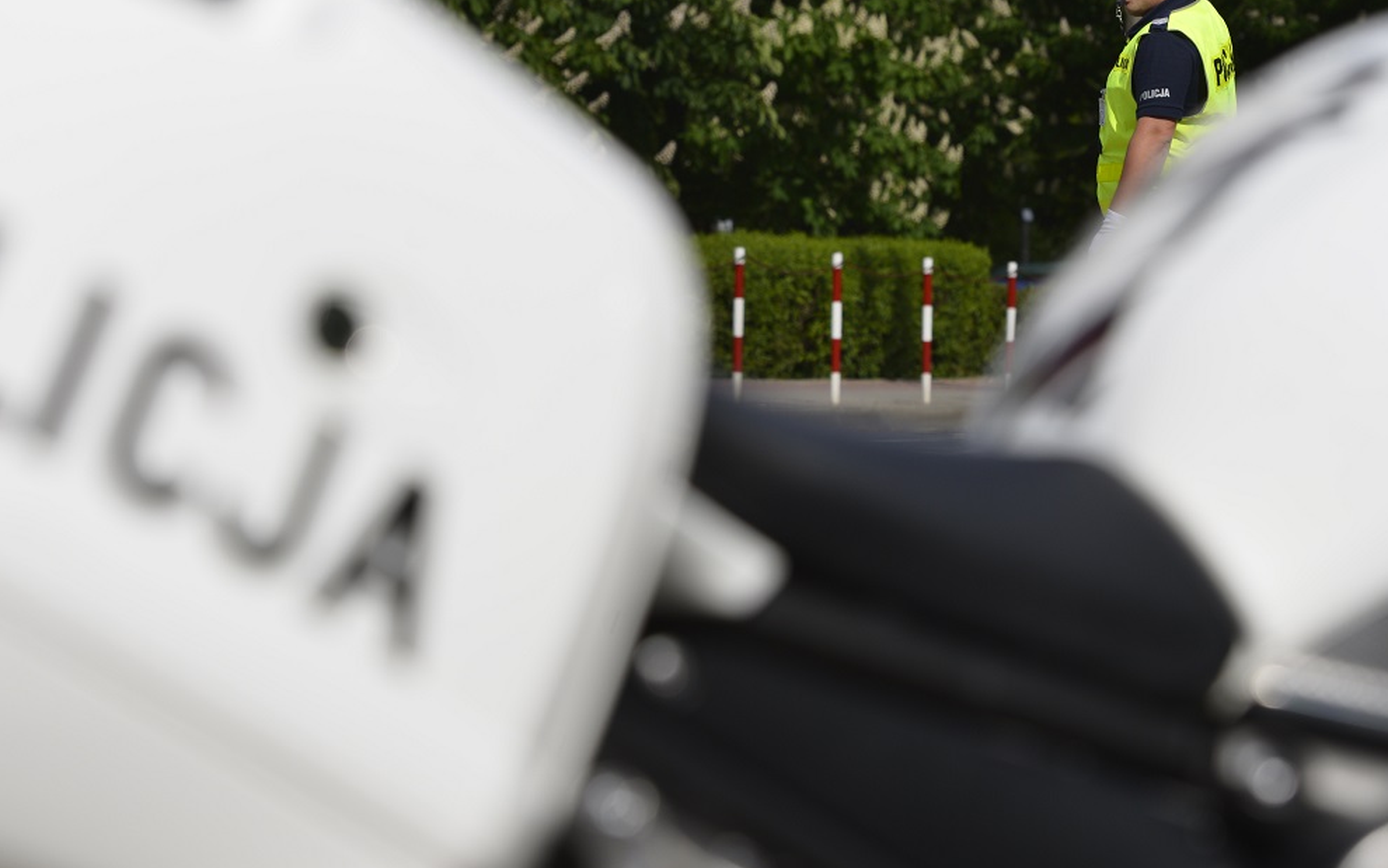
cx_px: 698
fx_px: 7302
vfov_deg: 6.8
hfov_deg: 10.9
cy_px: 214
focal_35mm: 193
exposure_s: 1/2000
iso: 200
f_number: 5.6
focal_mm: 125
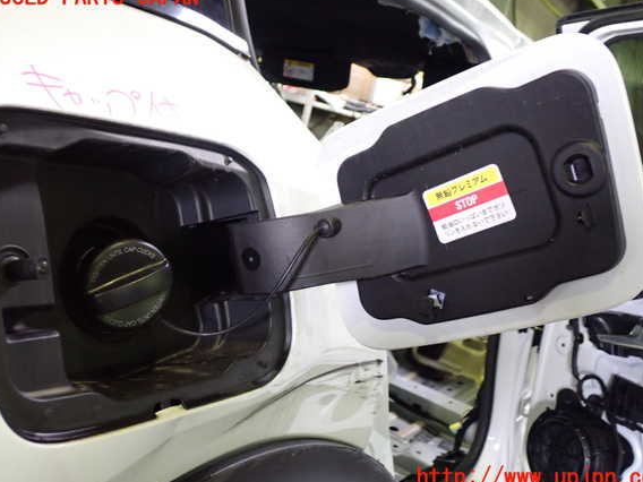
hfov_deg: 49.0
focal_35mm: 38
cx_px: 333
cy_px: 238
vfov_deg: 37.7
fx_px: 706
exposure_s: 1/40
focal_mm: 6.37
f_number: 2.5
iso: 800
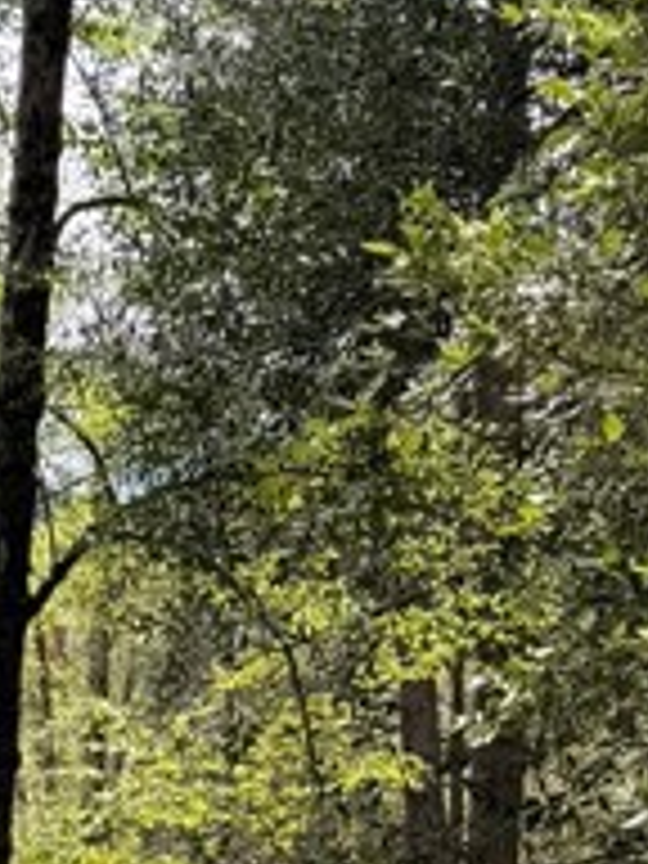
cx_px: 207
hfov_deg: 11.6
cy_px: 1192
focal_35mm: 128
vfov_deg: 14.6
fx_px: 3195
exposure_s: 1/1585
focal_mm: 6.76
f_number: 1.78
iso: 80
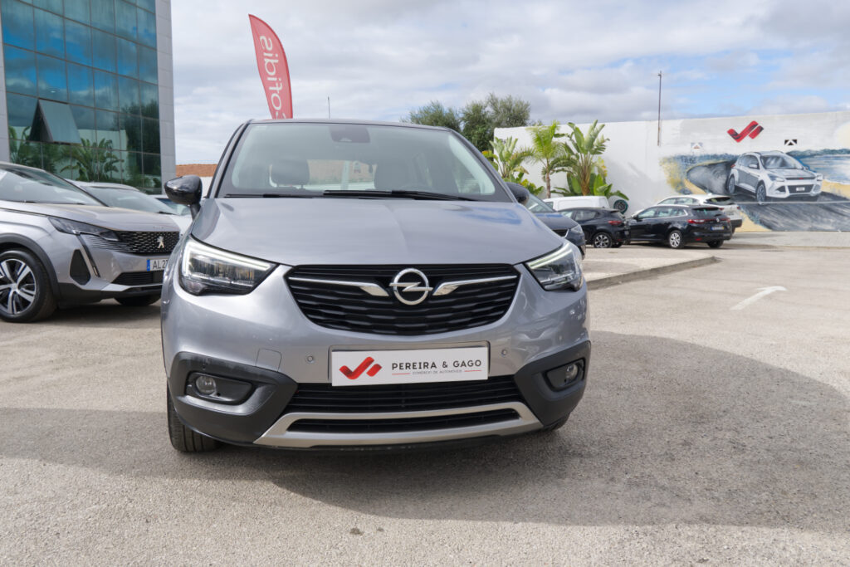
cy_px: 284
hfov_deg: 61.9
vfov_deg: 43.6
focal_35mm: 30
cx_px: 425
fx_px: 708
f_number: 9
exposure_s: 1/200
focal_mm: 19.7
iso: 160
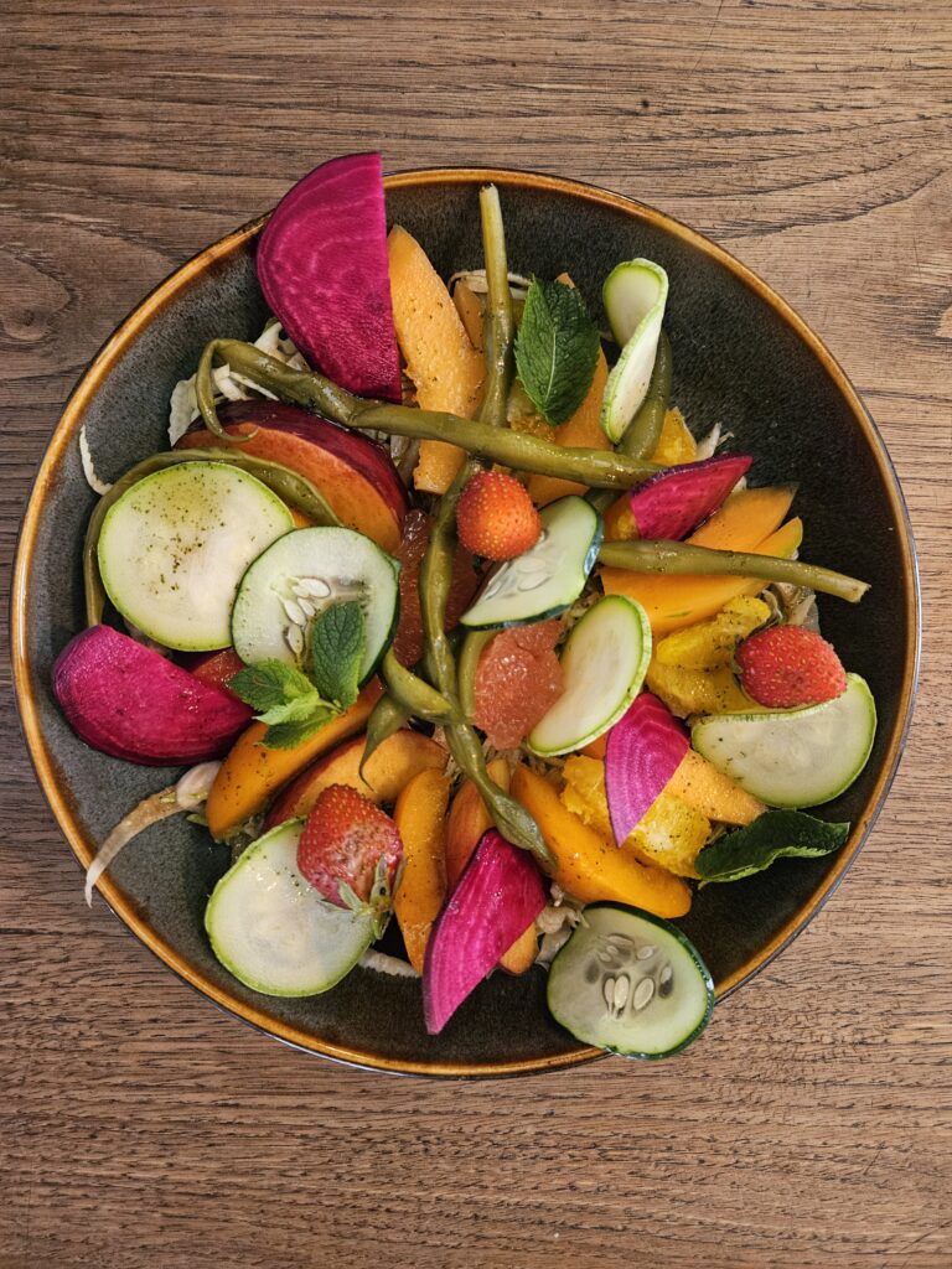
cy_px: 634
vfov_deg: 73.9
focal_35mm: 23
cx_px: 476
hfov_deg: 58.9
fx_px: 843
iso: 800
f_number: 1.8
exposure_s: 1/50
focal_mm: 5.4
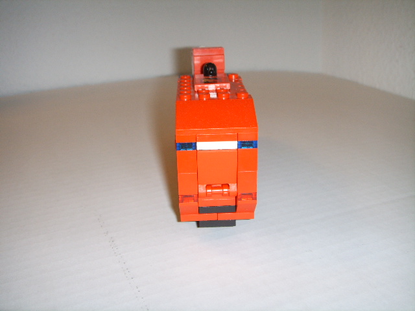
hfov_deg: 47.9
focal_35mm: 39
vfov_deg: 36.8
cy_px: 156
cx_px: 208
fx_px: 468
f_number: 3.5
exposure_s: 1/45
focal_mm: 6.6
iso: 100
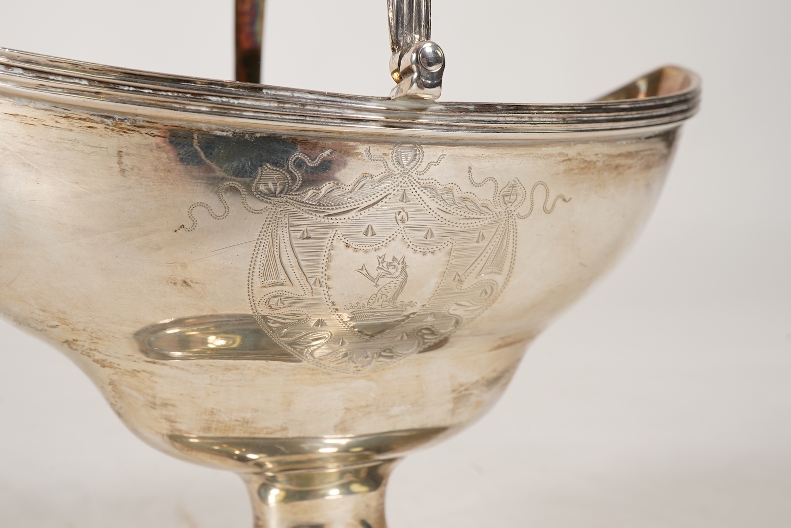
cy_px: 264
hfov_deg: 43.6
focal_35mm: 45
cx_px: 396
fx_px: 989
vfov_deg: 29.9
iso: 400
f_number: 22
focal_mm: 30
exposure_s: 1/125
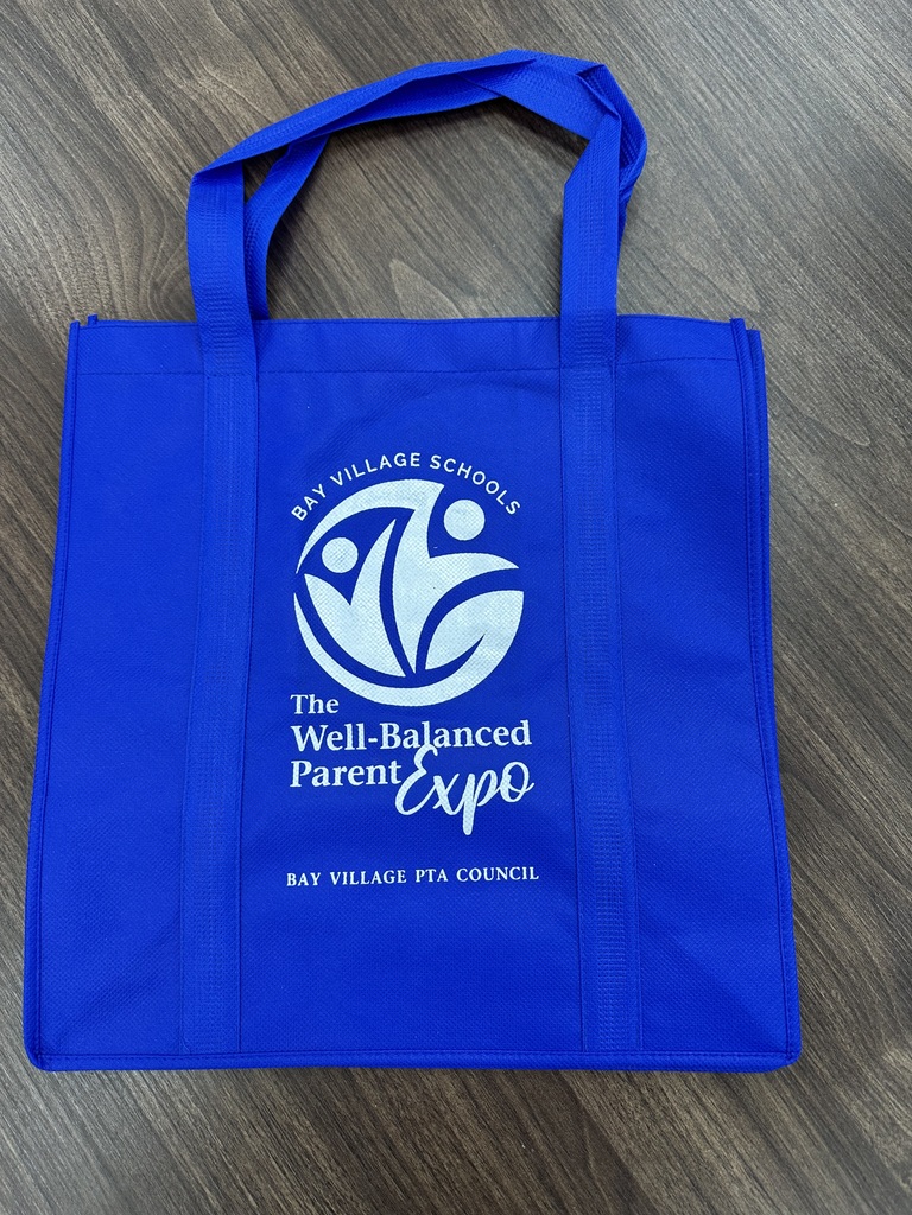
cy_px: 608
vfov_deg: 71.6
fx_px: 843
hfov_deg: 56.8
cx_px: 456
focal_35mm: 24
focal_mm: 6.86
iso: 125
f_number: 1.78
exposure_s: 1/60
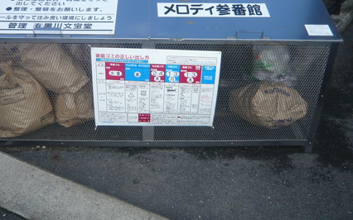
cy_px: 48
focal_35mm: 39
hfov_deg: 50.4
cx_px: 166
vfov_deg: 32.0
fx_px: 375
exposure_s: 1/640
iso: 100
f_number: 2.8
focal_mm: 4.6
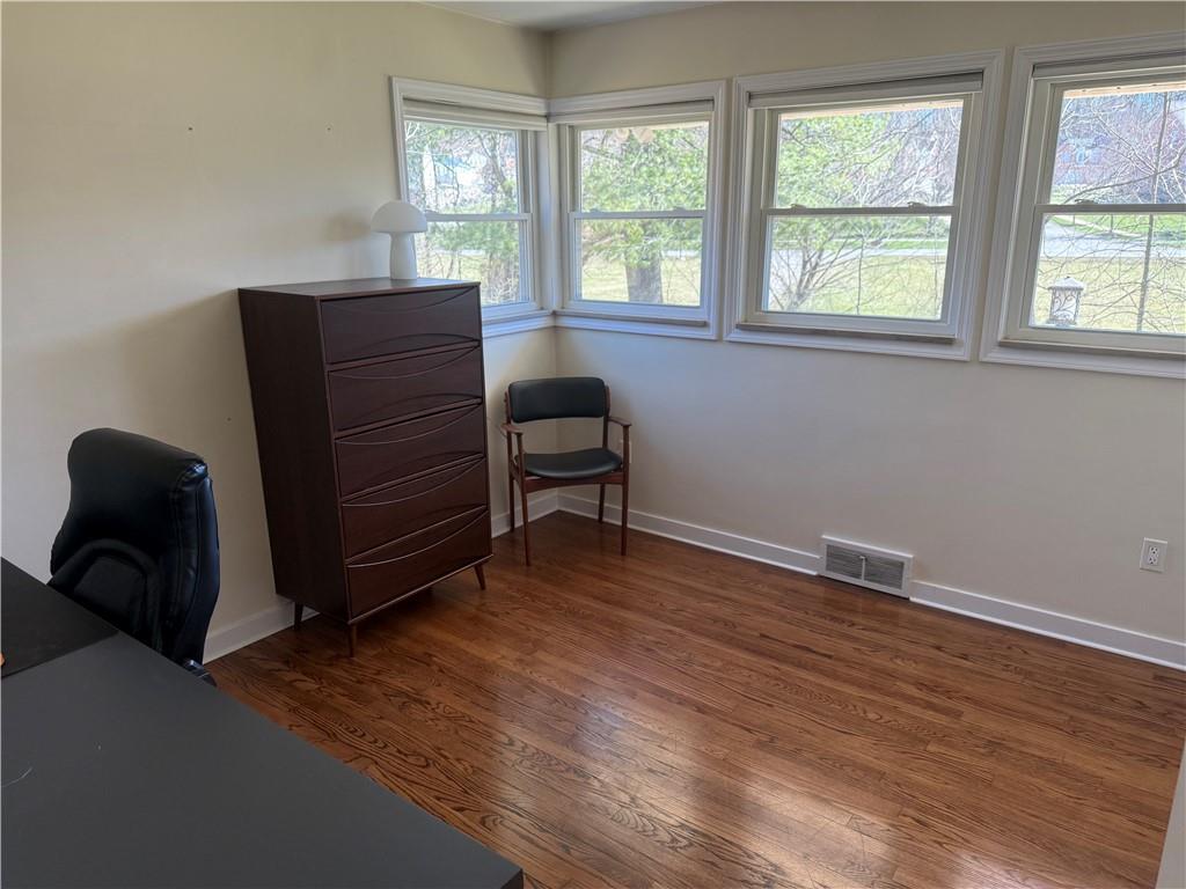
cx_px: 593
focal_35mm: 24
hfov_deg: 71.6
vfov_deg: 56.8
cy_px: 444
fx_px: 822
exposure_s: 1/136
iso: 160
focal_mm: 6.76
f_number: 1.78
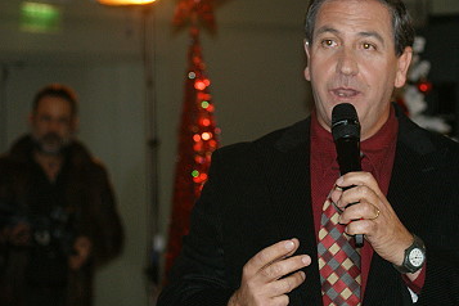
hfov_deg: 9.8
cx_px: 319
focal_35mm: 210
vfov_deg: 6.5
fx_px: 2677
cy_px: 151
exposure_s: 1/125
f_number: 5
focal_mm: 100
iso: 400
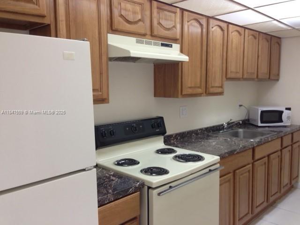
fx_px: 286
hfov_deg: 55.4
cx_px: 150
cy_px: 112
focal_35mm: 33
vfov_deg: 42.9
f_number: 2.4
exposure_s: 1/20
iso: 50
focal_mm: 4.13
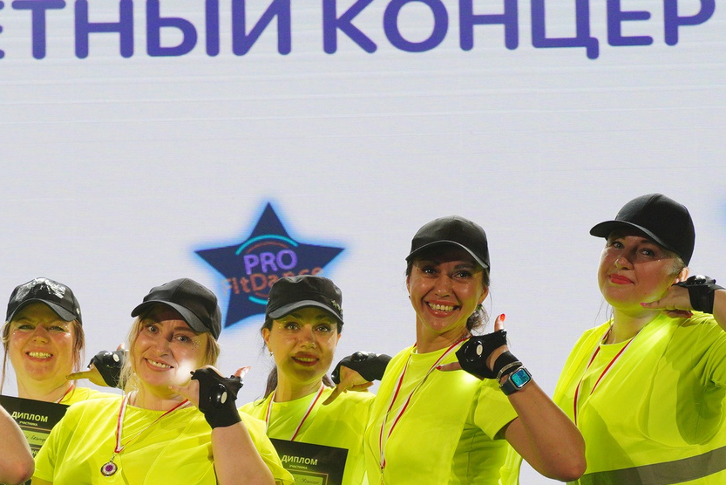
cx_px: 220
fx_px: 2602
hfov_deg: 15.8
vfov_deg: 10.5
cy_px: 558
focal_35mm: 129
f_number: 3.5
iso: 640
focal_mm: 42
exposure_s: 1/160
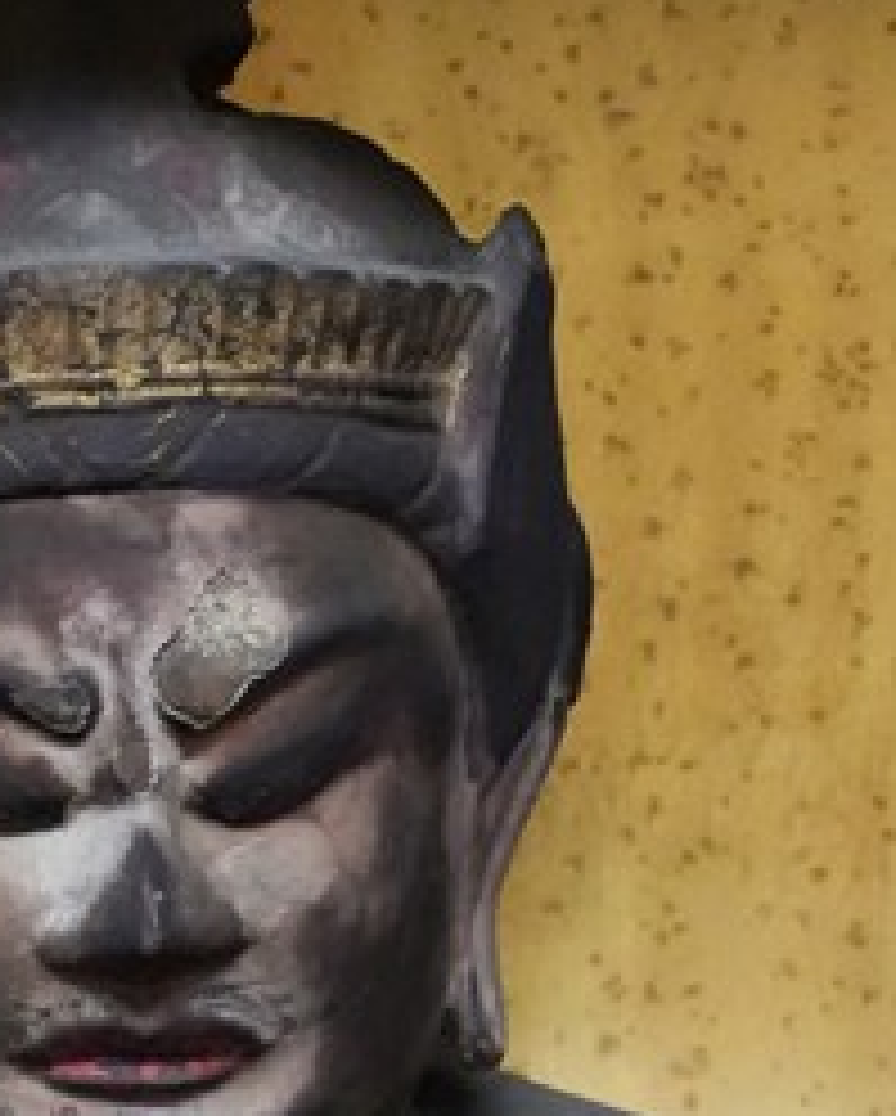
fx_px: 13433
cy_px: 1557
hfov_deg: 3.8
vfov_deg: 4.7
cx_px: 104
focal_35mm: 406
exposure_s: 1/60
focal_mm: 105
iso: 12800
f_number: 10
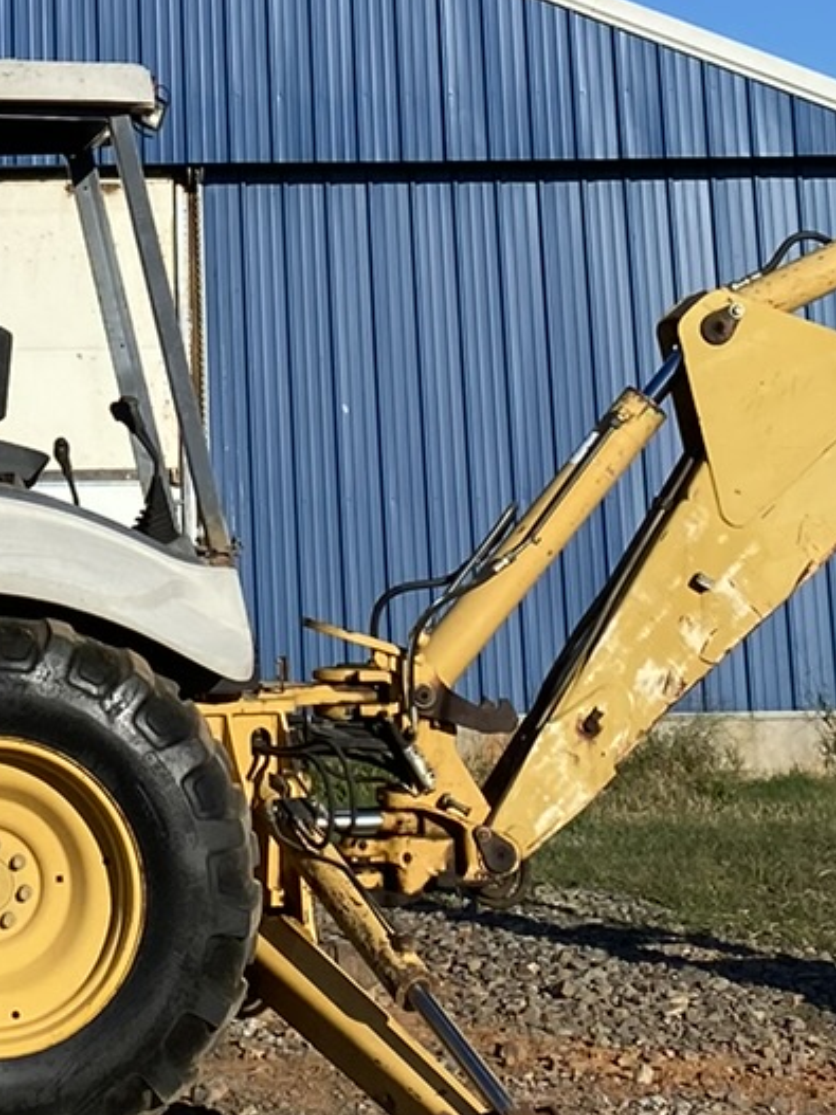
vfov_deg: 18.7
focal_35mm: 101
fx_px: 3254
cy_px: -112
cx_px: -66
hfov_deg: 14.3
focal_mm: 4.25
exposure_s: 1/4115
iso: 32
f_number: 1.8
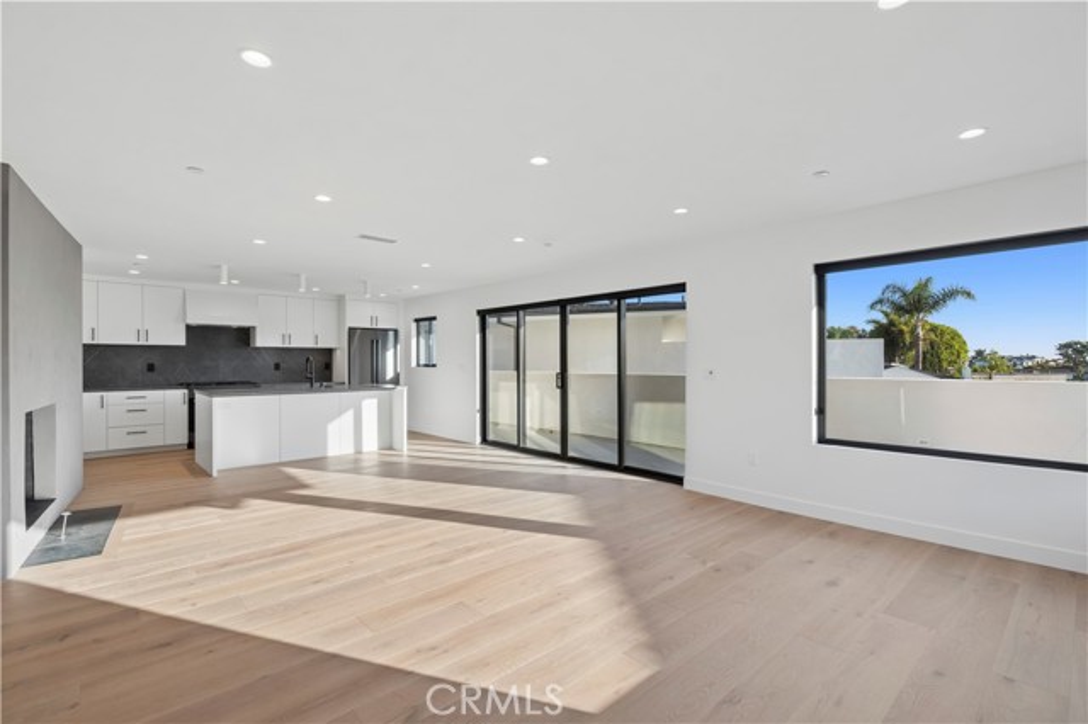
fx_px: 483
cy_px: 362
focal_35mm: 16
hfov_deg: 96.8
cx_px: 544
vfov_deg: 73.7
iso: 160
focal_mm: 16
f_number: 9
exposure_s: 1/100
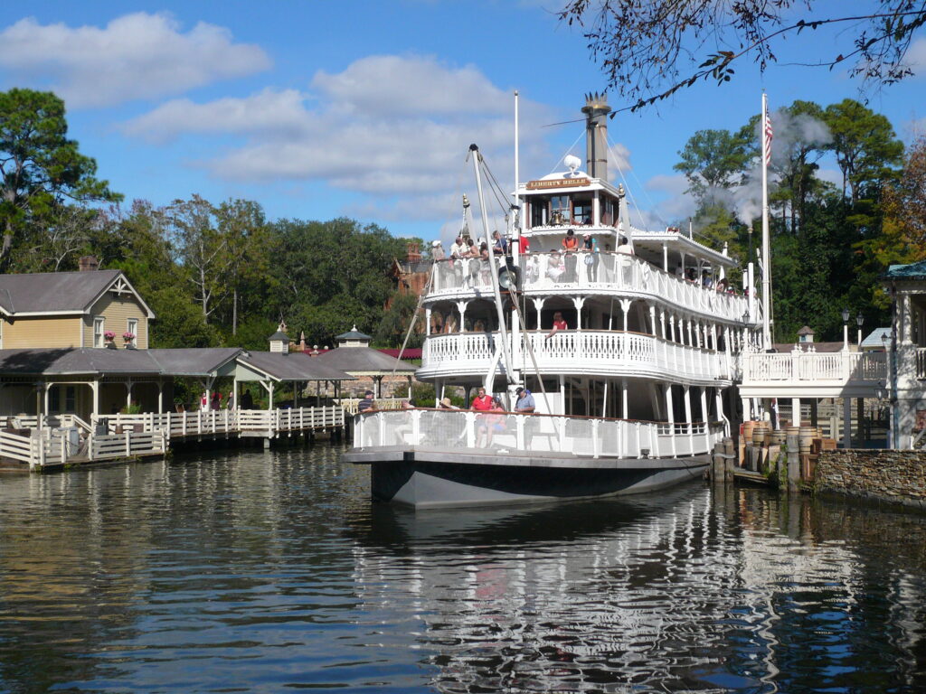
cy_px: 347
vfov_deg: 29.7
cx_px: 463
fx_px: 1311
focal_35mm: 49
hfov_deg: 38.9
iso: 100
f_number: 10
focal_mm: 8.1
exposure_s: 1/250
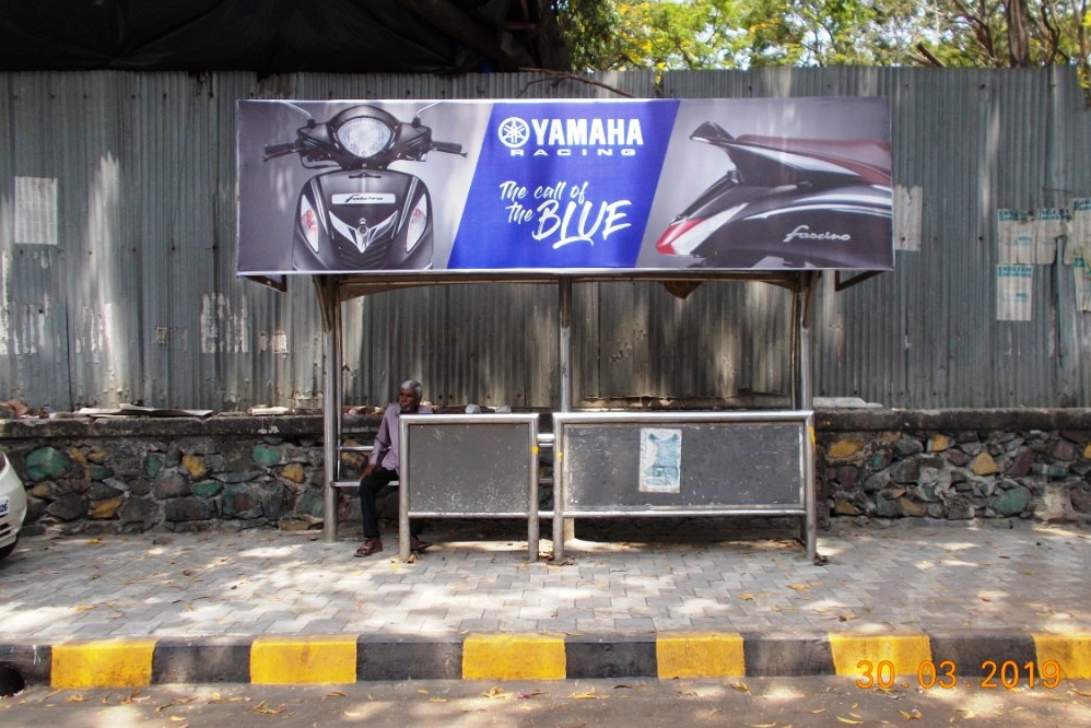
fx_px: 970
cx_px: 558
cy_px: 354
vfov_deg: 41.1
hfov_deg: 58.7
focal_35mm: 32
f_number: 3.4
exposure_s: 1/250
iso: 80
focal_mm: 5.3
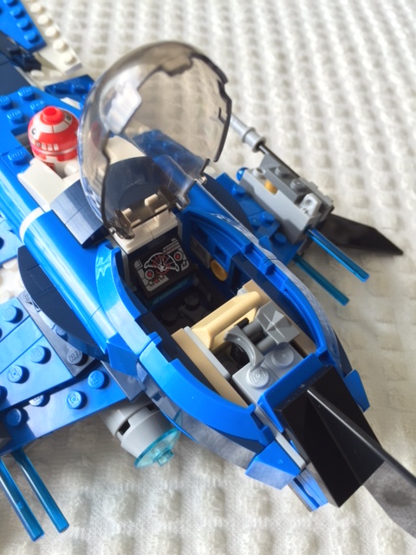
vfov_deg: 61.7
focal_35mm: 29
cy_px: 278
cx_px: 208
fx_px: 465
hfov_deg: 48.2
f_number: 2.2
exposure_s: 1/30
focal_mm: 4.15
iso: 32
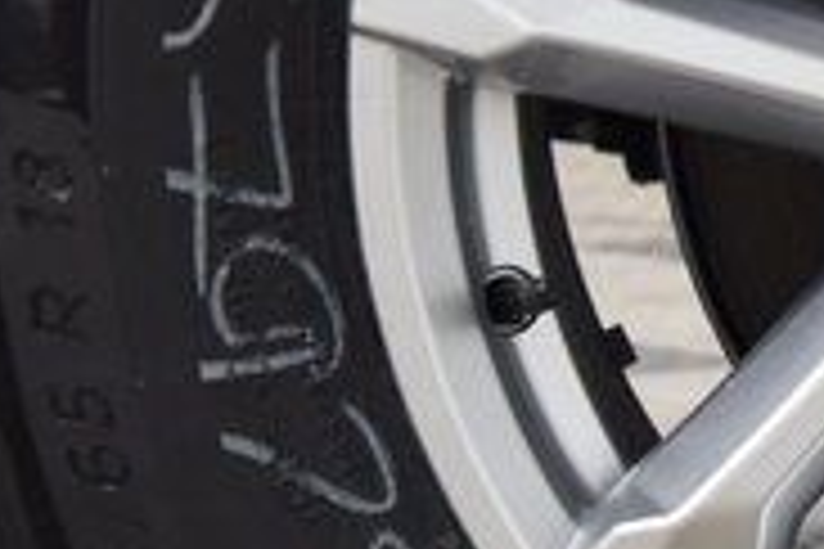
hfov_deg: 7.7
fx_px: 5969
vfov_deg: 5.3
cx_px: 1297
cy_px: 11
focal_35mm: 261
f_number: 6.3
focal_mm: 31
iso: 640
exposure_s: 1/15
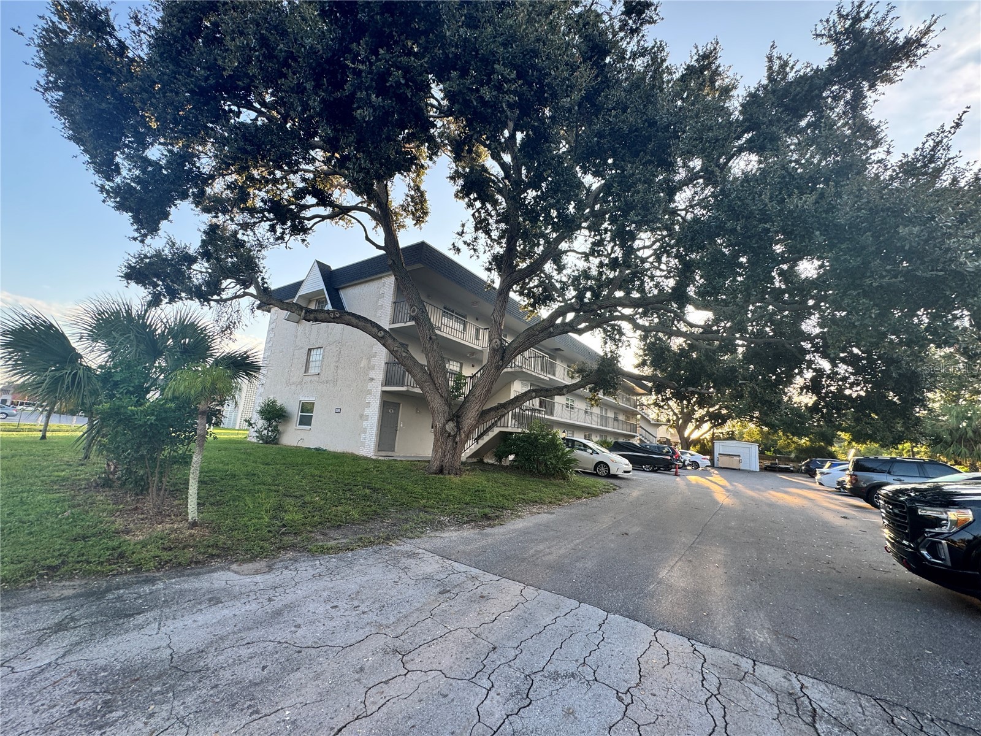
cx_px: 490
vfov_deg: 85.7
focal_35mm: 14
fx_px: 397
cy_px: 368
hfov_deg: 102.1
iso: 40
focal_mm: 2.22
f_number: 2.2
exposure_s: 1/154
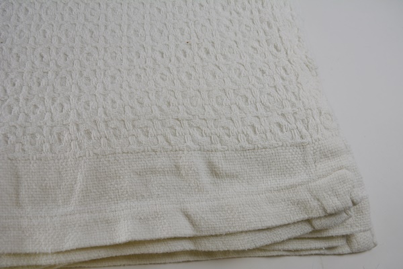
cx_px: 202
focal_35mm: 33
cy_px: 134
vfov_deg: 40.0
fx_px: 369
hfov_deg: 57.2
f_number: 5.6
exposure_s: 1/125
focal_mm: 22
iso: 200
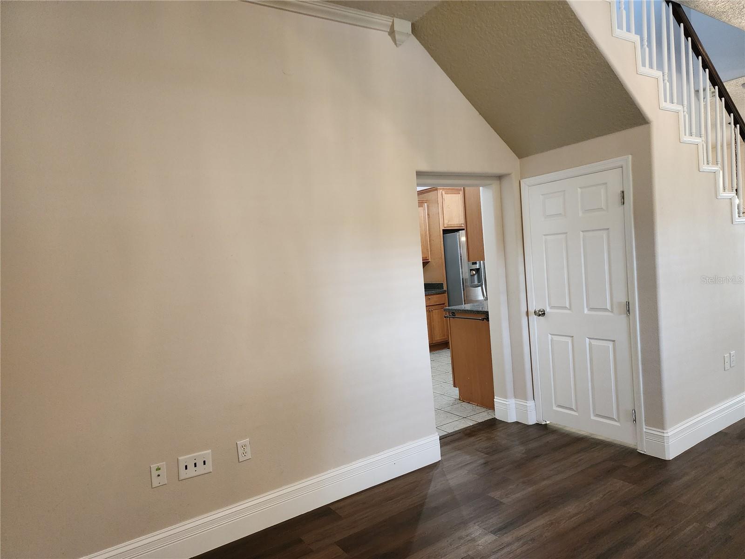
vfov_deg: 58.9
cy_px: 280
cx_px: 372
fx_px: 495
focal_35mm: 23
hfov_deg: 73.9
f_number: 1.8
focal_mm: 6.4
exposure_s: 1/120
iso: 800
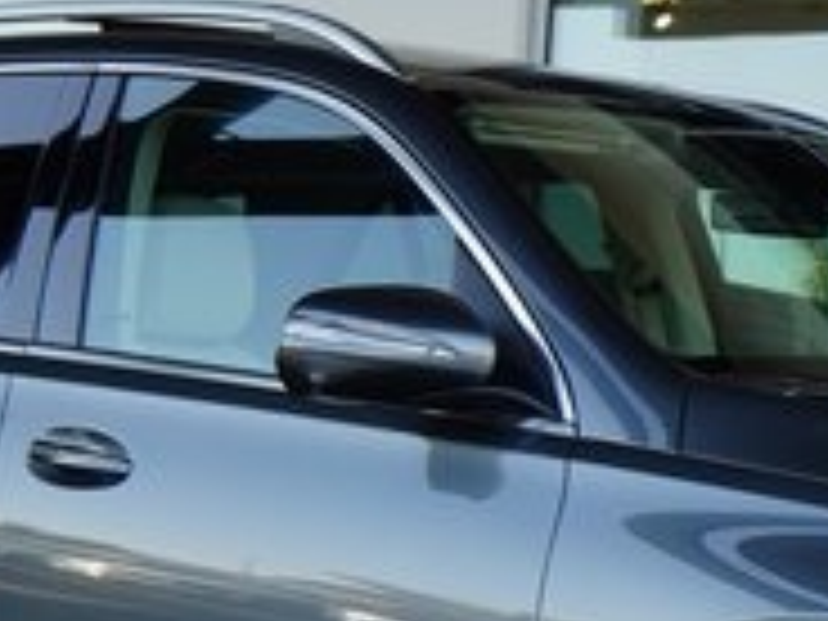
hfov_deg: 14.3
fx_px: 3277
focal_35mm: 137
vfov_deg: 10.7
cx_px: 670
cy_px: 731
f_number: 8
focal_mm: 41
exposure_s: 1/400
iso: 1000
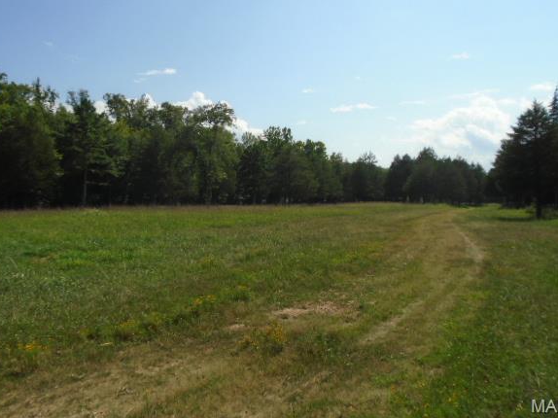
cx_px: 282
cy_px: 186
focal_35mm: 29
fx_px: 467
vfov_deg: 48.1
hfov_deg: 61.7
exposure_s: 1/320
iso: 100
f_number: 8
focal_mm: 4.6
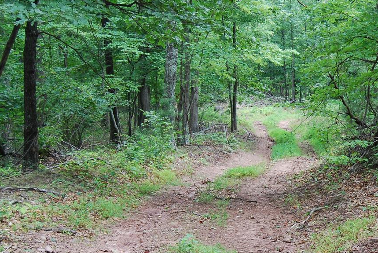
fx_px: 978
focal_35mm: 93
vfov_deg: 14.7
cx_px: 340
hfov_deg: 21.4
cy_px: 162
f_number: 5
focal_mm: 26
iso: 200
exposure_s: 1/60
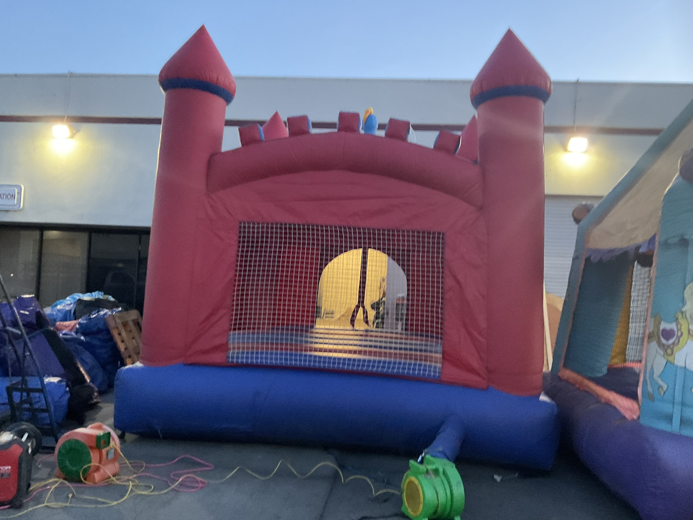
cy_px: 260
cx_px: 346
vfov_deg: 48.2
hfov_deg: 61.7
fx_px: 581
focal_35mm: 29
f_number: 1.8
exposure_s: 1/30
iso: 400
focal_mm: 3
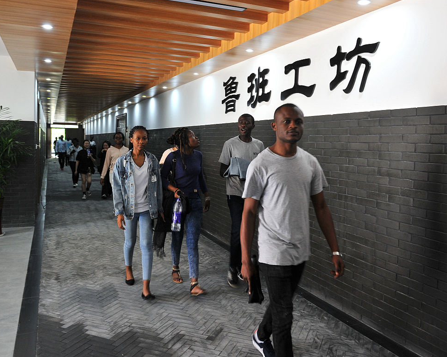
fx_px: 370
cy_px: 173
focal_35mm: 28
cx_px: 236
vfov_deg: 51.5
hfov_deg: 62.2
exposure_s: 1/30
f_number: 6.3
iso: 720
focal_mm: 24
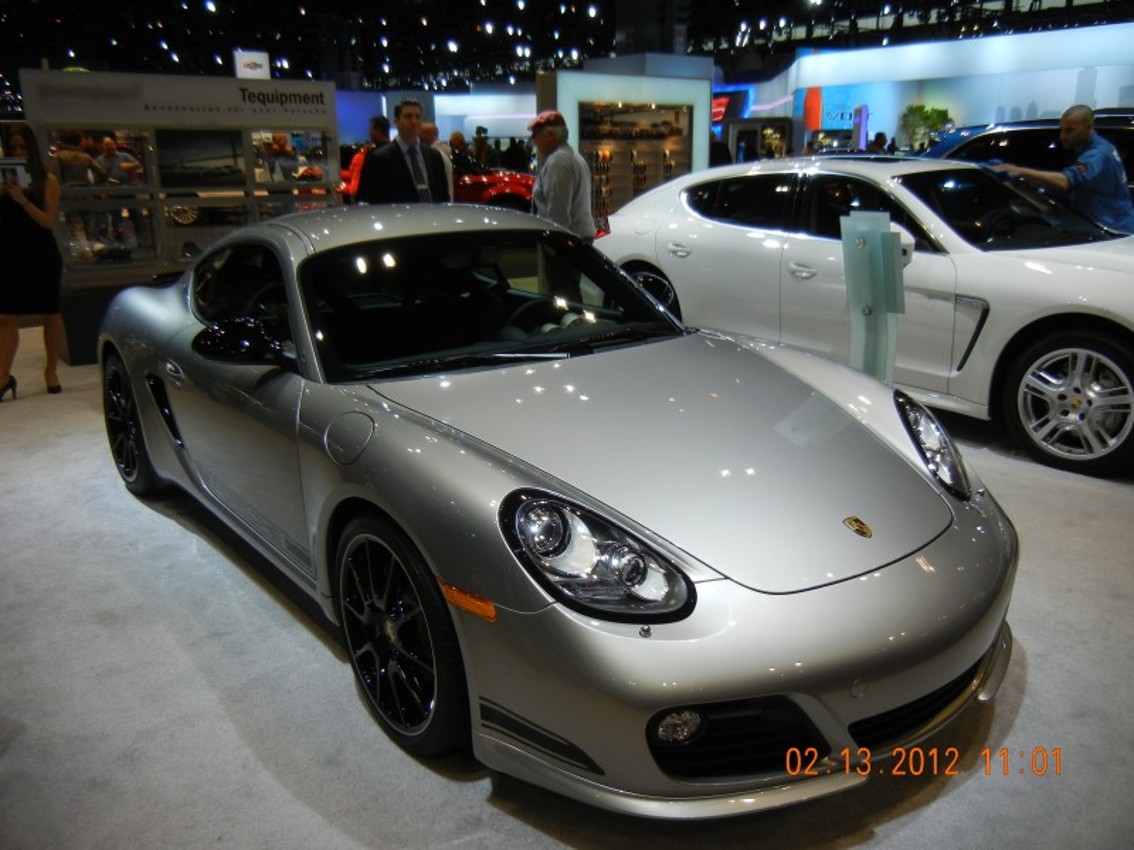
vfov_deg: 46.8
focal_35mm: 30
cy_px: 425
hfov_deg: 60.0
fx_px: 983
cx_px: 567
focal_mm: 5.4
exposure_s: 1/150
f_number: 3.5
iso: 160
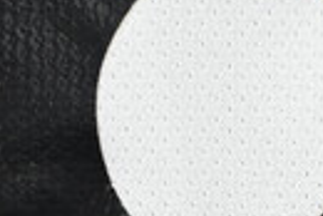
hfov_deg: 7.4
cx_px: 227
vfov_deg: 4.9
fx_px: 2497
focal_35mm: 278
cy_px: -22
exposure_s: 1/125
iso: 200
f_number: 5
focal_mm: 36
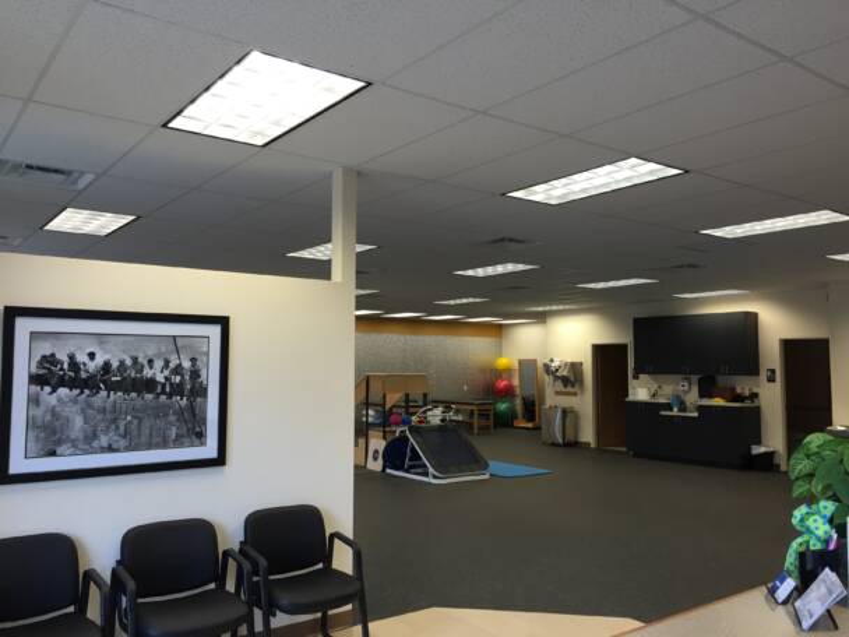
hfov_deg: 61.7
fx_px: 711
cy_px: 318
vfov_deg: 48.2
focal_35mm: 29
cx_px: 424
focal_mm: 4.15
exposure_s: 1/30
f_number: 2.2
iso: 32
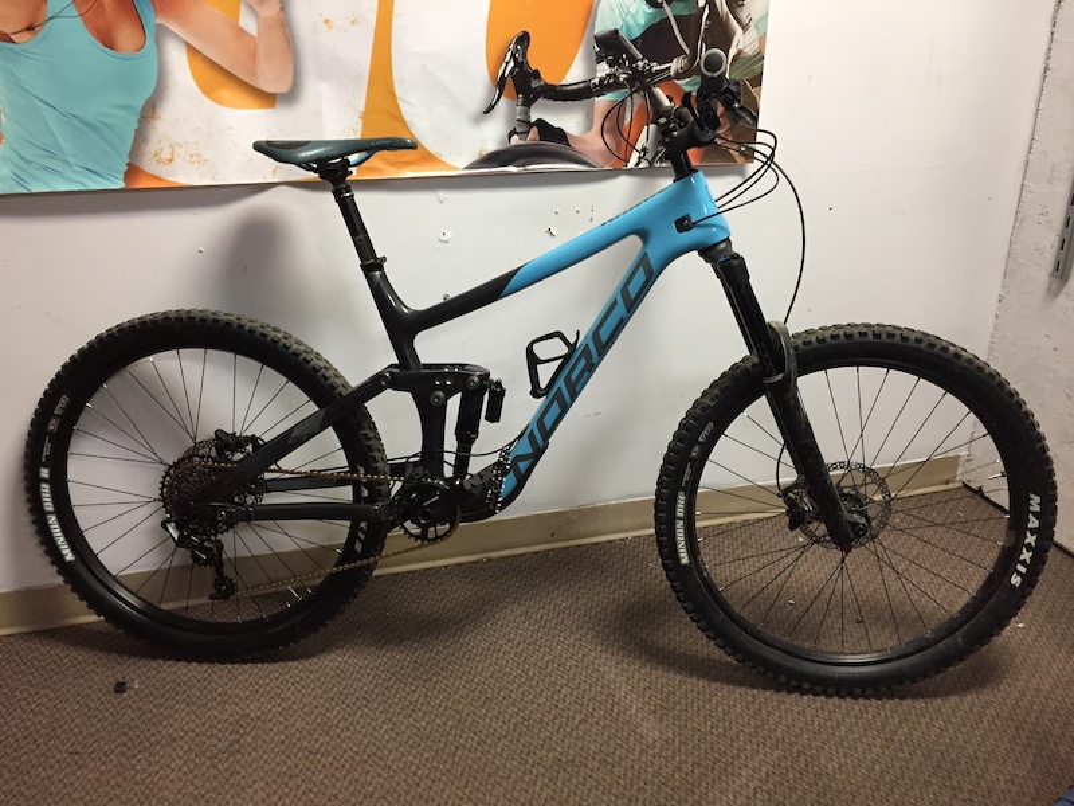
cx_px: 537
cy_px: 403
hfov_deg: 61.7
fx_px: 900
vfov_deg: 48.2
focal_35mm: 29
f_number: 2.2
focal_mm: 4.15
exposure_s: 1/30
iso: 160
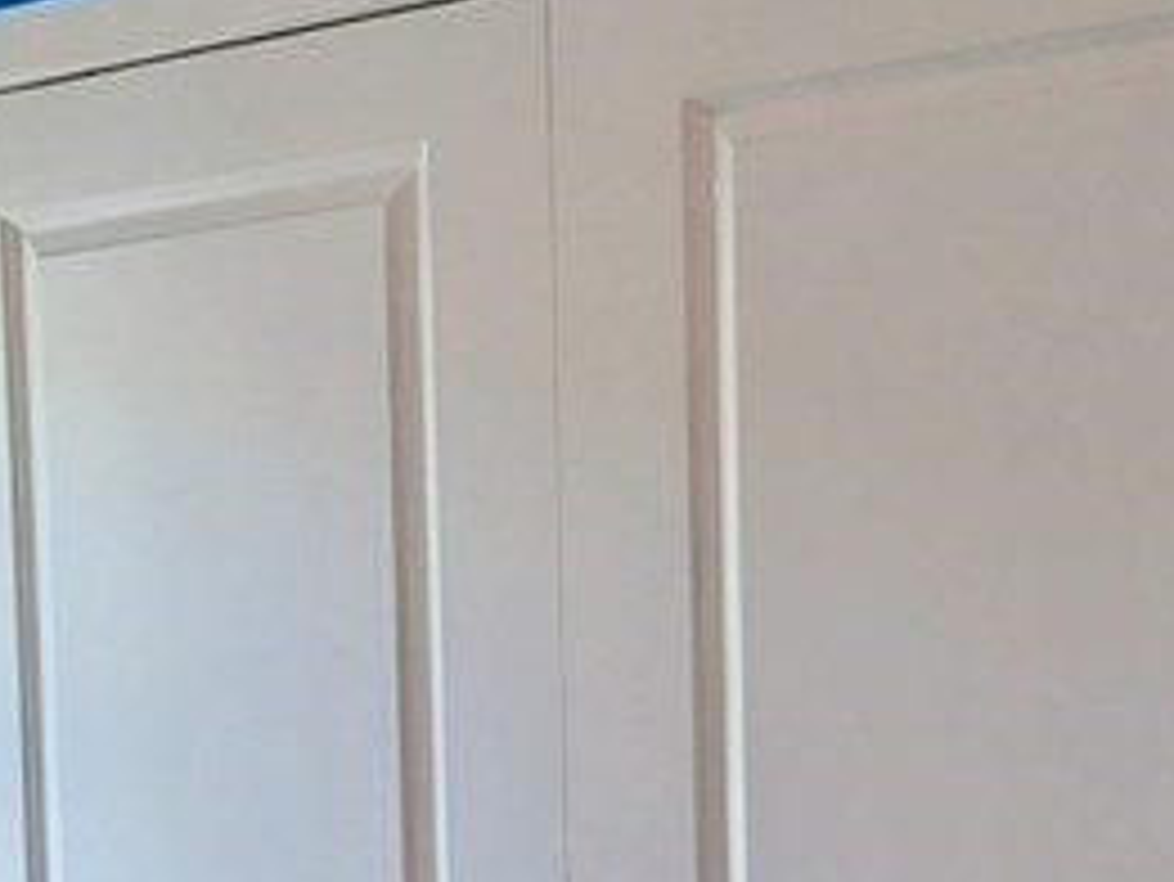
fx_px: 3597
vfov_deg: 13.6
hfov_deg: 18.0
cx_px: -27
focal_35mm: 106
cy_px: 1071
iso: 49
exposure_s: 1/121
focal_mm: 4.38
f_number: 1.73
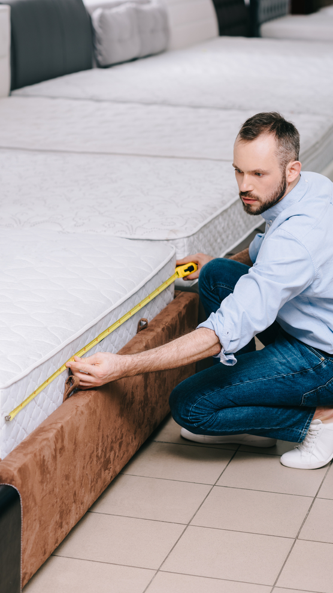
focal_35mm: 90
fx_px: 1413
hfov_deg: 13.4
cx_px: 188
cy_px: 299
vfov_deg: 23.7
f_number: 3.5
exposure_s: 1/160
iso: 125
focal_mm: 85
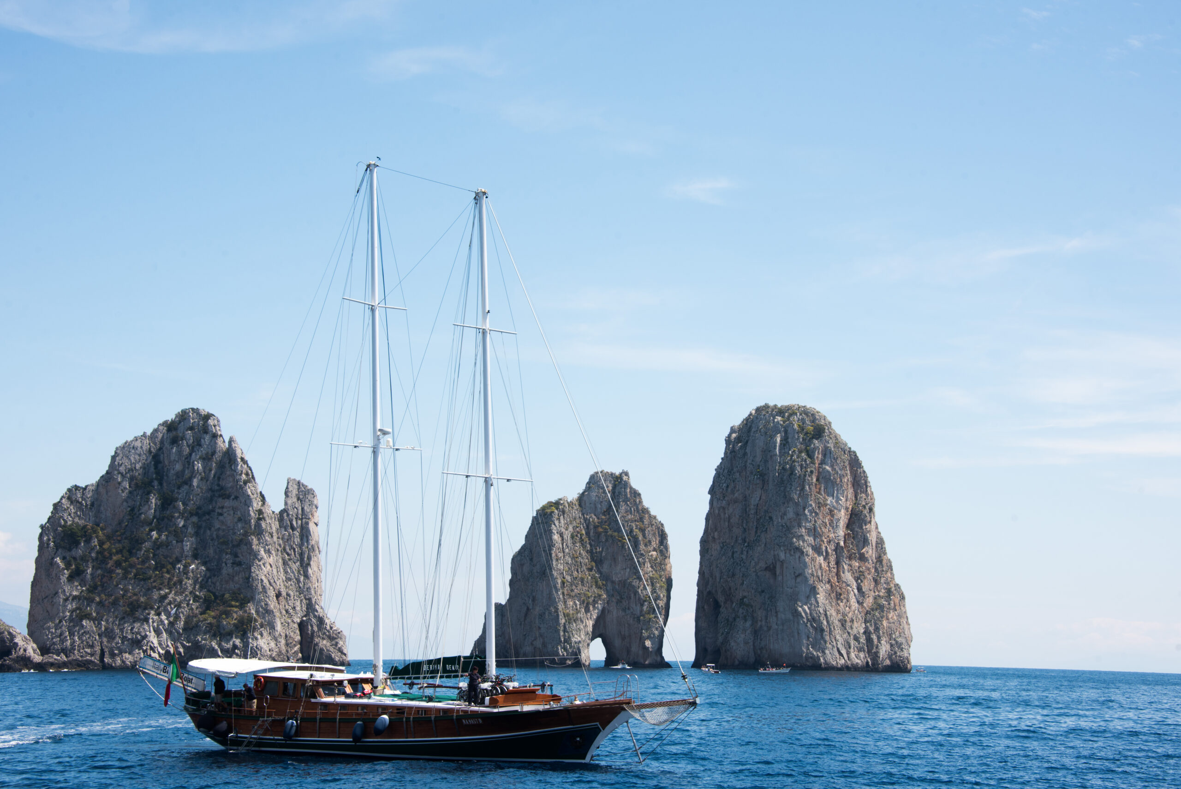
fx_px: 2035
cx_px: 590
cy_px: 394
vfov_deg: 21.9
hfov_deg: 32.4
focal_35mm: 62
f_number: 11
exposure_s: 1/250
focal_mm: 62
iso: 100
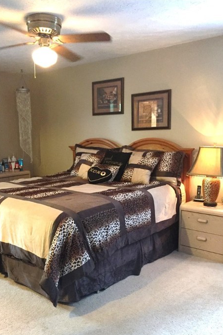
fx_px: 316
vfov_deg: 55.6
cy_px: 188
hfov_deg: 38.8
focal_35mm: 34
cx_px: 96
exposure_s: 1/30
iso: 200
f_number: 2.2
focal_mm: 4.15
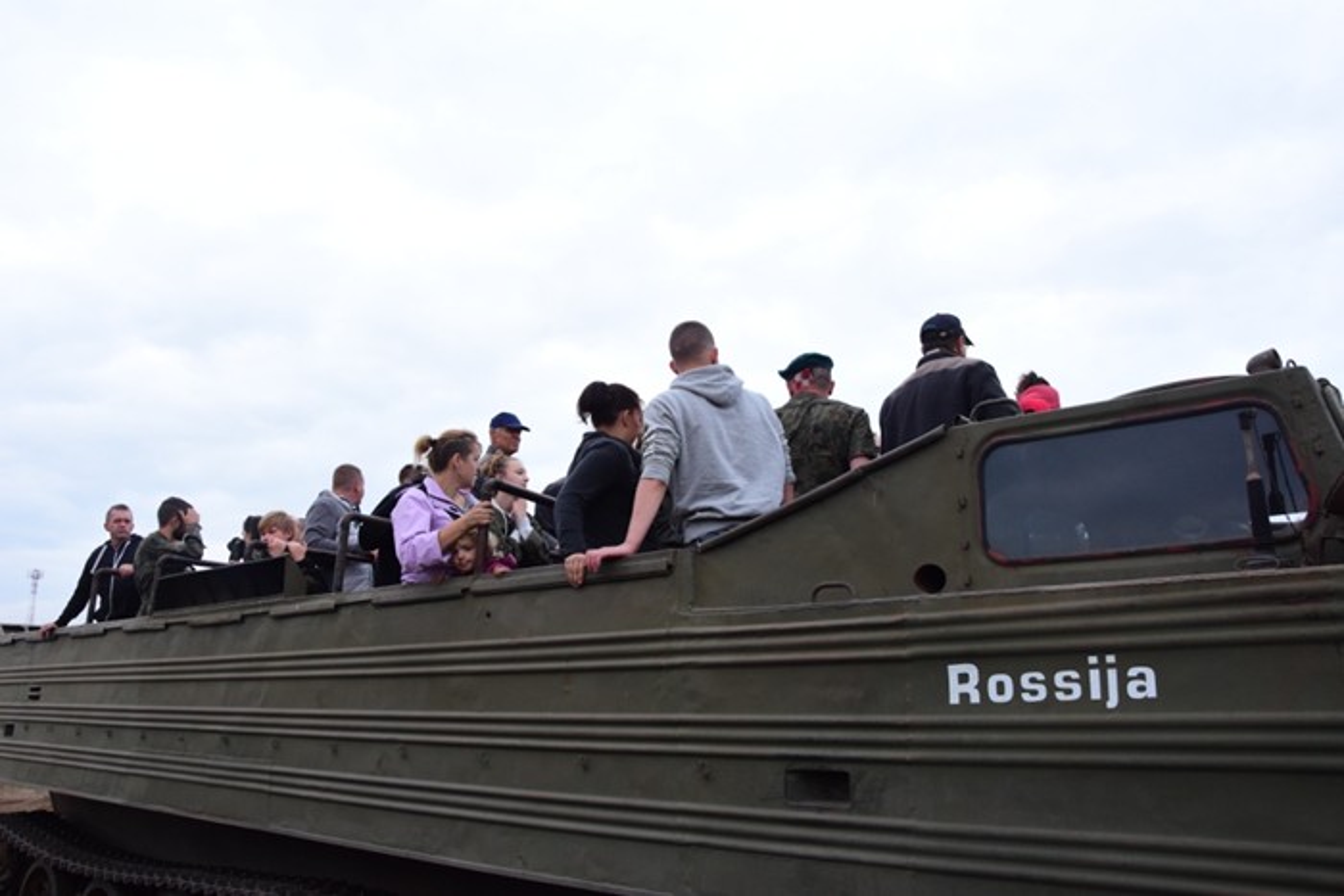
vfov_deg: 47.9
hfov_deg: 67.4
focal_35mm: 27
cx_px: 672
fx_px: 1008
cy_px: 448
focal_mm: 18
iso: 800
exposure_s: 1/160
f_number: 5.6
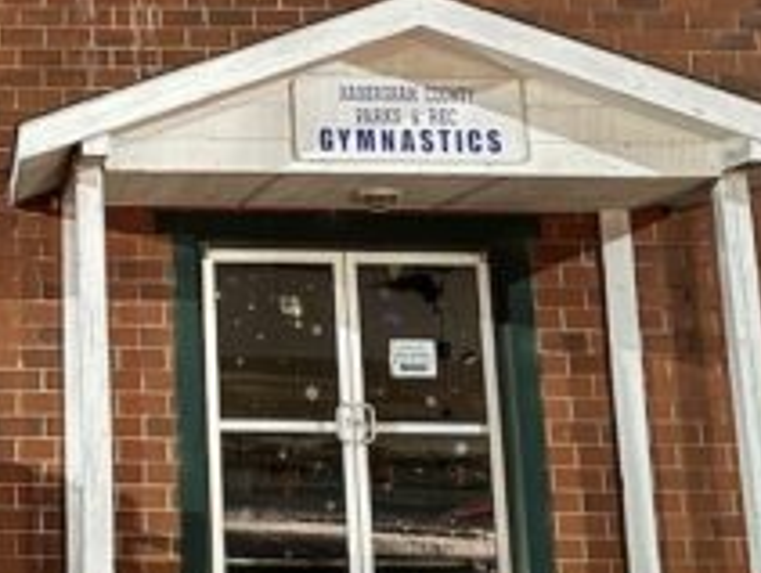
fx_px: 1740
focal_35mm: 79
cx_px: -25
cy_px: -47
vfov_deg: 18.1
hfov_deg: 23.5
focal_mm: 6.76
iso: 1250
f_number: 1.78
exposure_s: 1/5
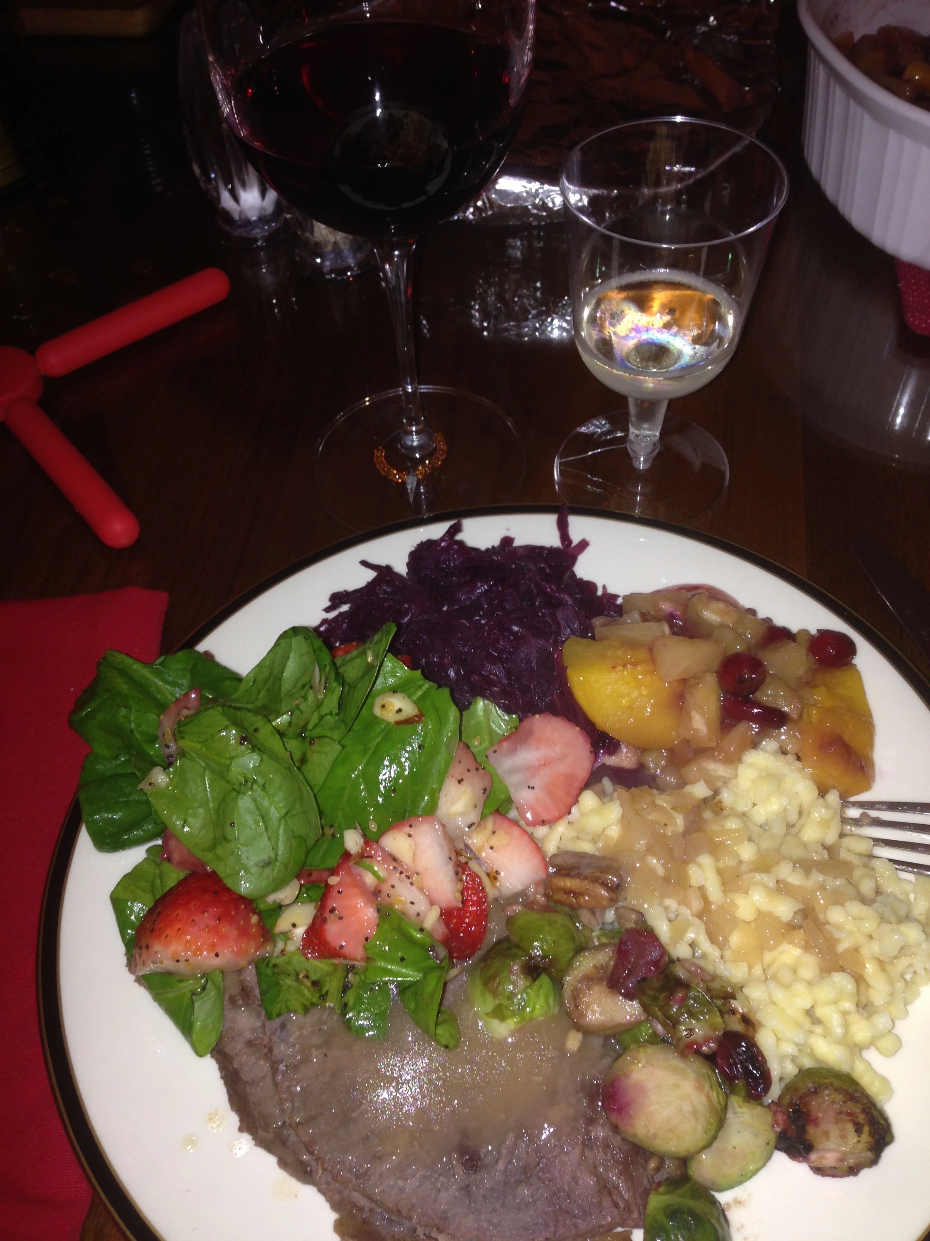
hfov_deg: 42.9
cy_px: 620
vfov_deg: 55.4
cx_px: 465
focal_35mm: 33
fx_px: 1182
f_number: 2.4
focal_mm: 4.12
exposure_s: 1/20
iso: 50
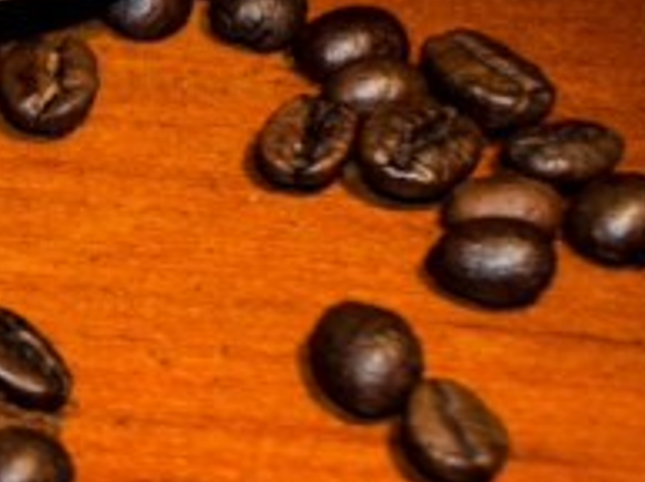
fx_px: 3701
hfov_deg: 9.2
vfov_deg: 7.4
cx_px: -775
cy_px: -20
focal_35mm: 199
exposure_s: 1/100
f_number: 5
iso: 400
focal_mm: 26
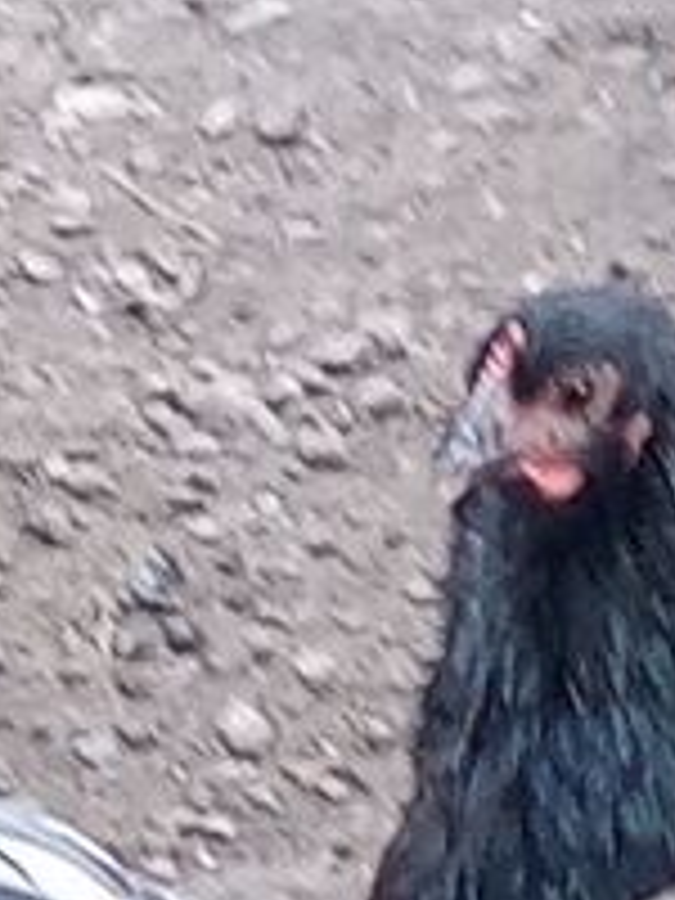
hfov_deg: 17.5
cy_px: 1336
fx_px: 2158
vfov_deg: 20.3
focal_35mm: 83
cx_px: 626
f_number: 1.8
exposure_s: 1/50
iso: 143
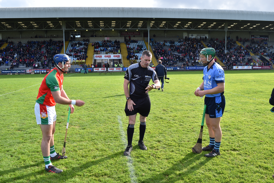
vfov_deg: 43.6
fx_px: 228
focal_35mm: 30
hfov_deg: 61.9
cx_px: 137
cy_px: 92
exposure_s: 1/100
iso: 100
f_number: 9
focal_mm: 20
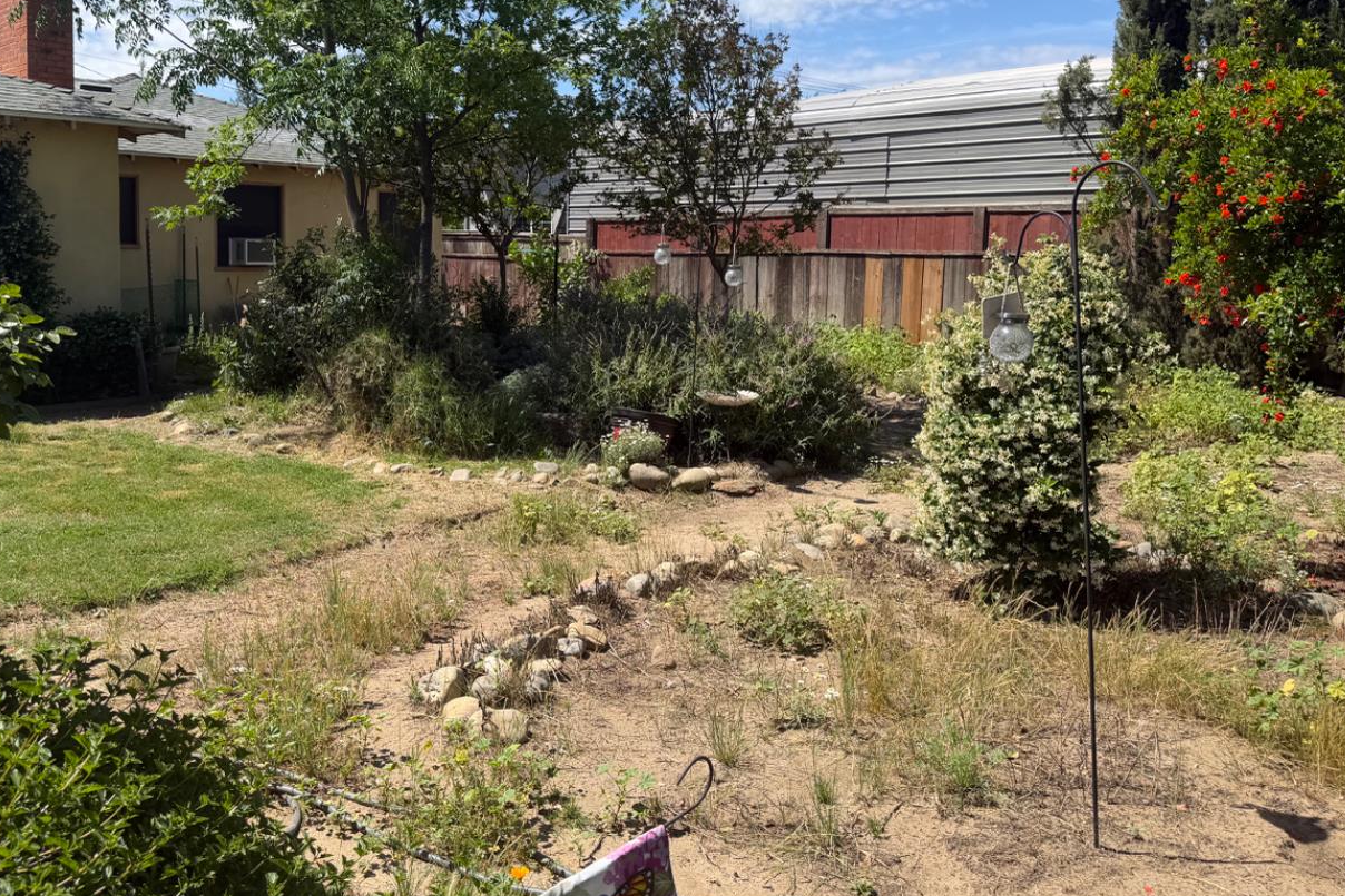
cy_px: 323
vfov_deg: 41.9
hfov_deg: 59.9
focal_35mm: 31
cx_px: 551
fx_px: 1158
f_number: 1.78
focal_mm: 6.76
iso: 80
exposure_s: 1/3279
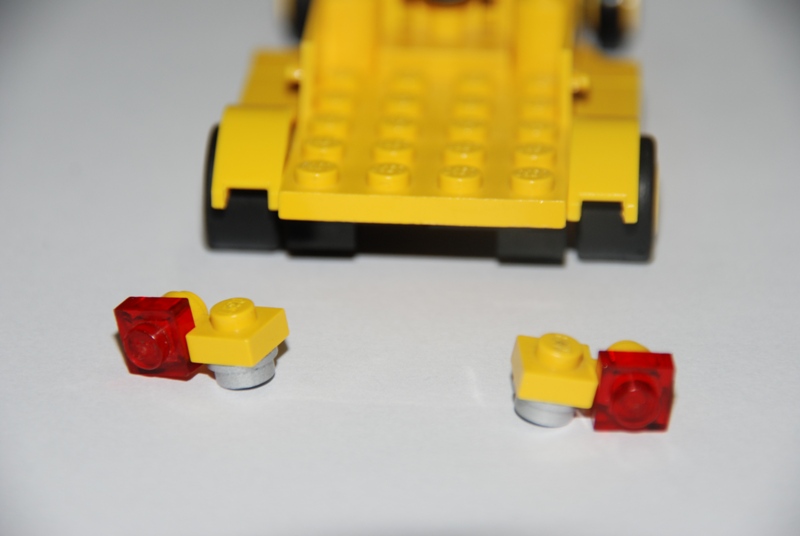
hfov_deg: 6.9
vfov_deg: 4.6
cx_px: 400
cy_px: 268
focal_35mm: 300
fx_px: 6676
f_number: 6.3
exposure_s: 1/60
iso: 200
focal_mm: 200
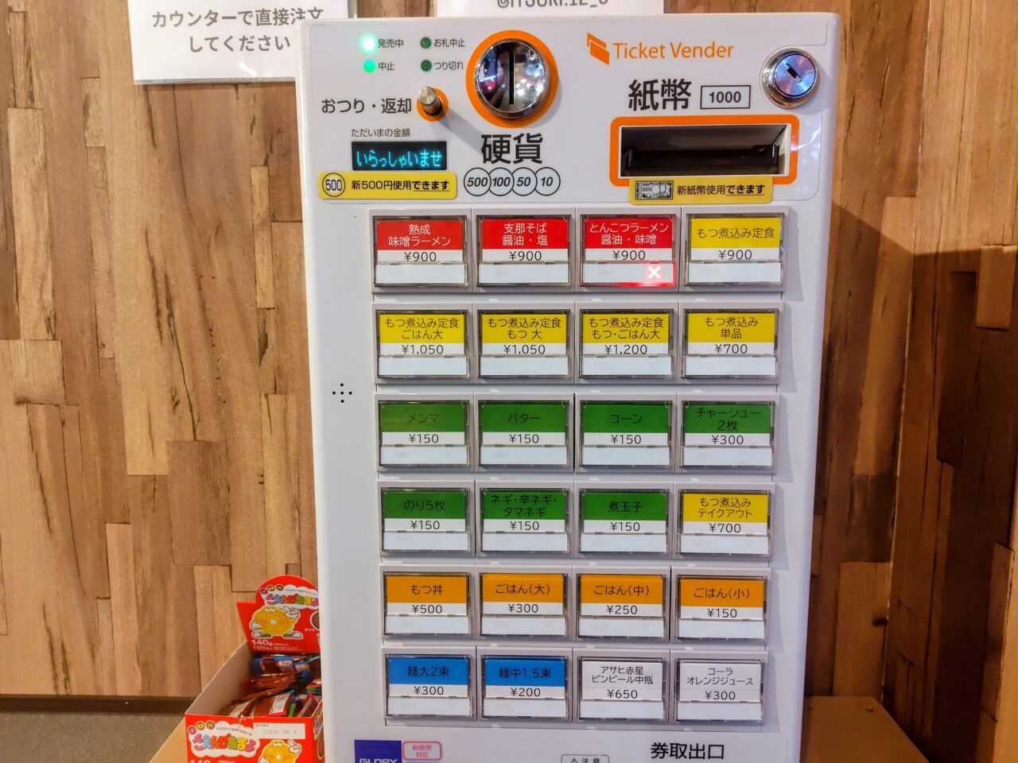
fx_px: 676
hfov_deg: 73.9
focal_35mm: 23
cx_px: 509
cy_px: 382
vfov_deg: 58.9
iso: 753
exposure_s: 1/50
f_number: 1.9
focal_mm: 5.6
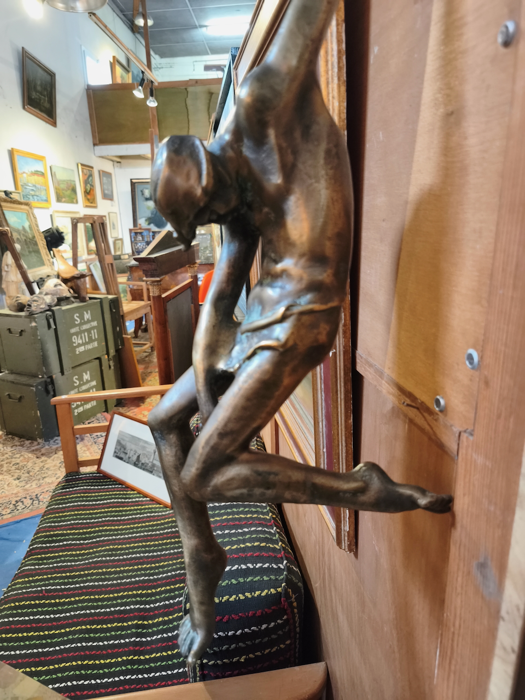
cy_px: 350
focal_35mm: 23
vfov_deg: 73.9
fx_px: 465
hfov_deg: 58.9
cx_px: 262
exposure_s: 1/33.3
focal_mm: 5.35
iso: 1250
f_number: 1.7
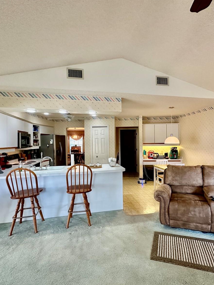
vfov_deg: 84.7
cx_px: 121
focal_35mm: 19
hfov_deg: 68.4
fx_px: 157
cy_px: 142
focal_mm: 2.22
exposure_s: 1/60
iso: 320
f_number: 2.2
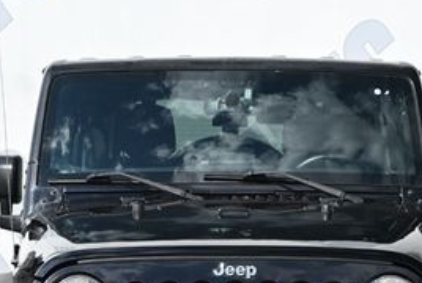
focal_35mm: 161
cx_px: 233
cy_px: 329
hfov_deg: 12.7
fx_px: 1894
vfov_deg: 8.5
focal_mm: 45
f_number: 6
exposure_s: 1/250
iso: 110
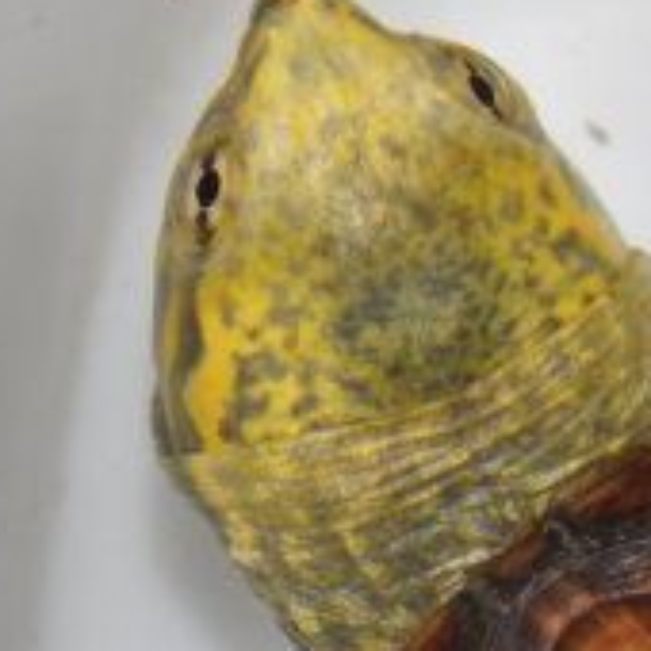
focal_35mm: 330
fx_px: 7021
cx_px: 456
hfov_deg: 5.3
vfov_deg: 5.3
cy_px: 483
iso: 250
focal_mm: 90
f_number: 18
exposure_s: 1/60
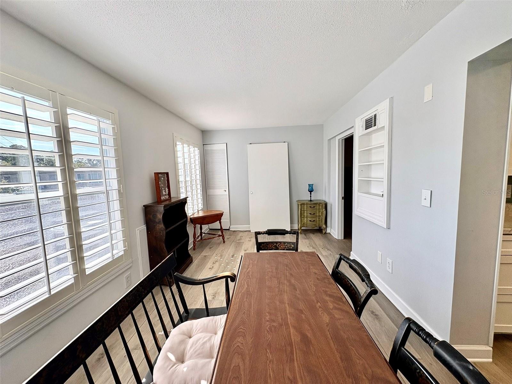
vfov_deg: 85.7
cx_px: 256
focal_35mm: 14
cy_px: 192
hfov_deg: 102.1
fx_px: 207
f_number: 2.2
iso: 64
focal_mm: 2.22
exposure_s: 1/201
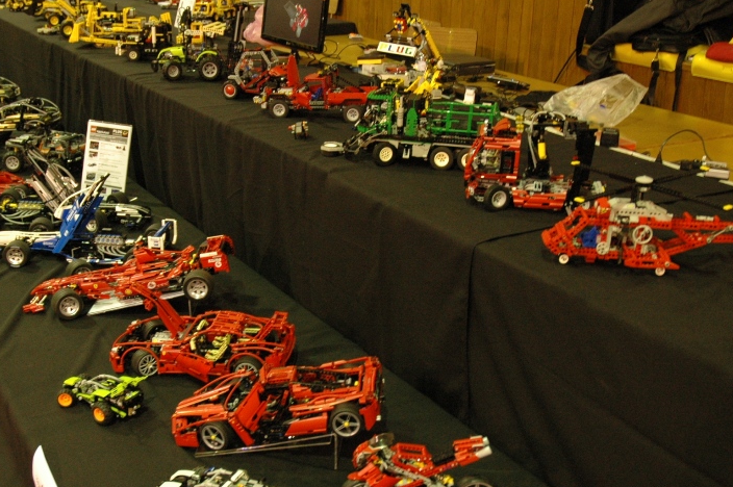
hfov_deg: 41.1
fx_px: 976
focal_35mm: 48
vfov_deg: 28.0
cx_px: 326
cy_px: 286
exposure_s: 1/8
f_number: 4.5
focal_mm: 22
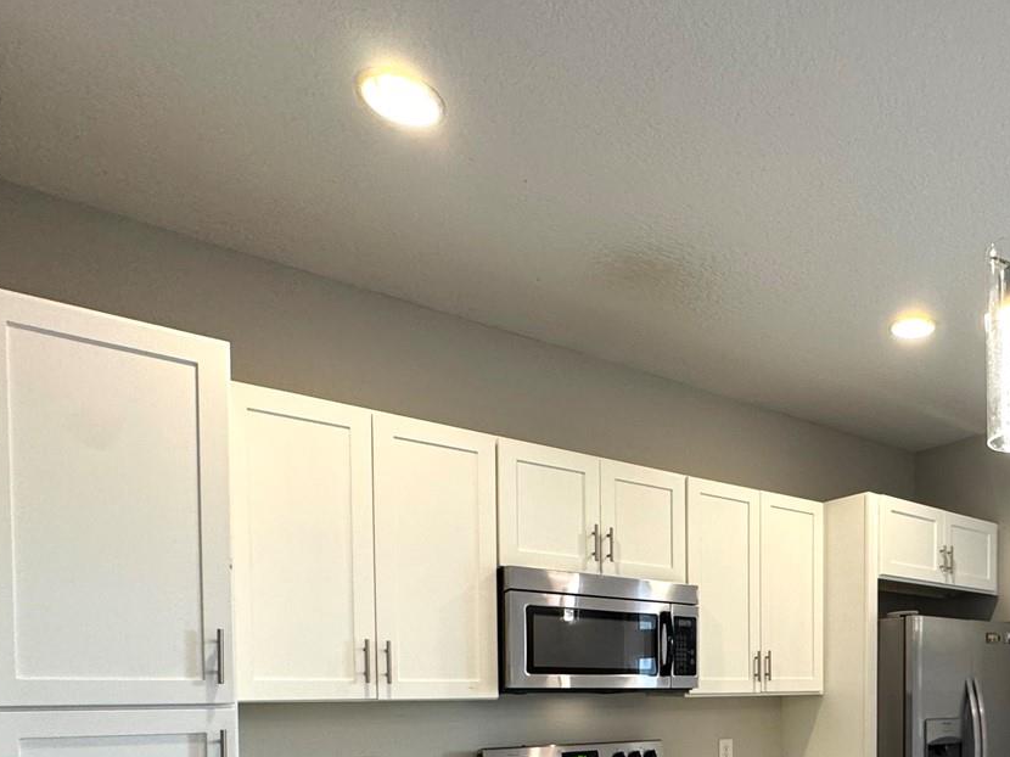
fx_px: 788
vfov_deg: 45.5
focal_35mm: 27
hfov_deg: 59.8
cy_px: 710
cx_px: 819
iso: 160
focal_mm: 2.22
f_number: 2.2
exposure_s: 1/60
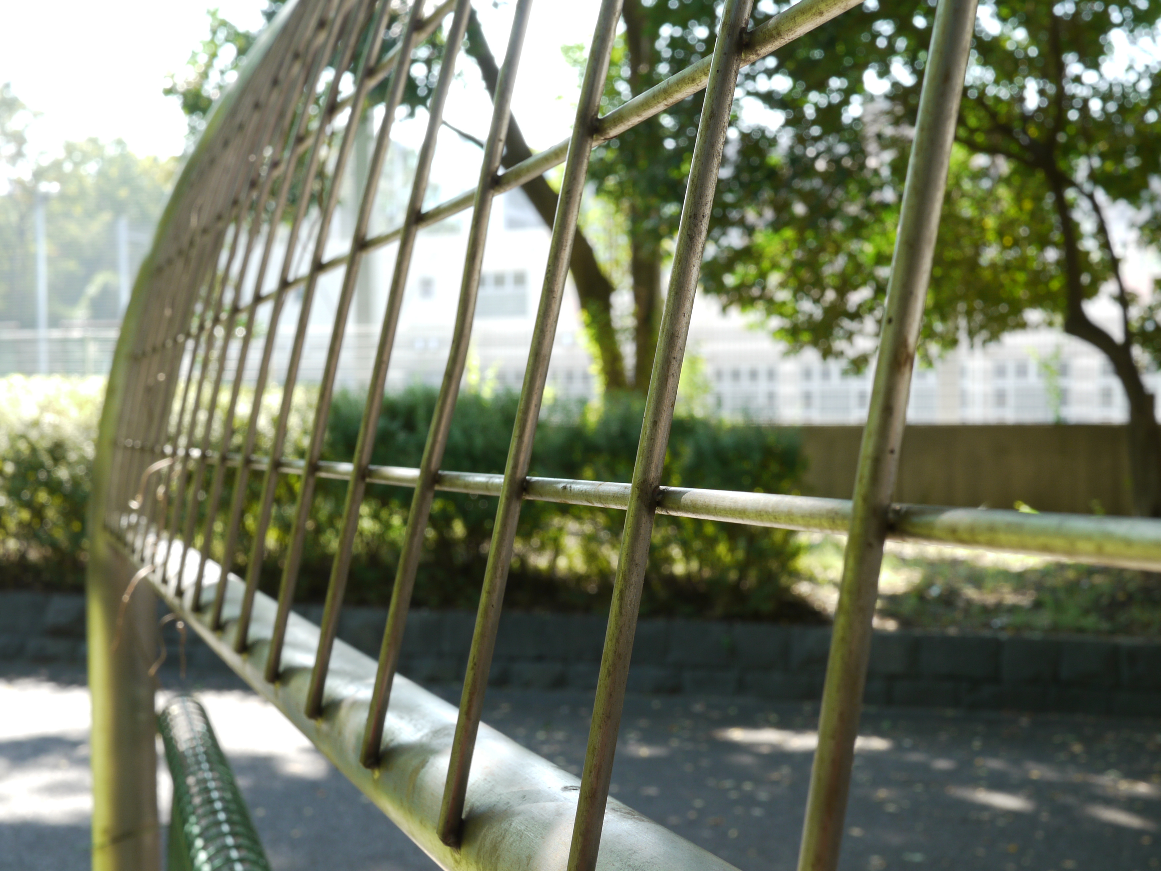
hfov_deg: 38.1
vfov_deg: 29.1
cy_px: 508
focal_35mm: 50
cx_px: 674
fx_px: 1677
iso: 100
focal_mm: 20
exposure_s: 1/30
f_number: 8
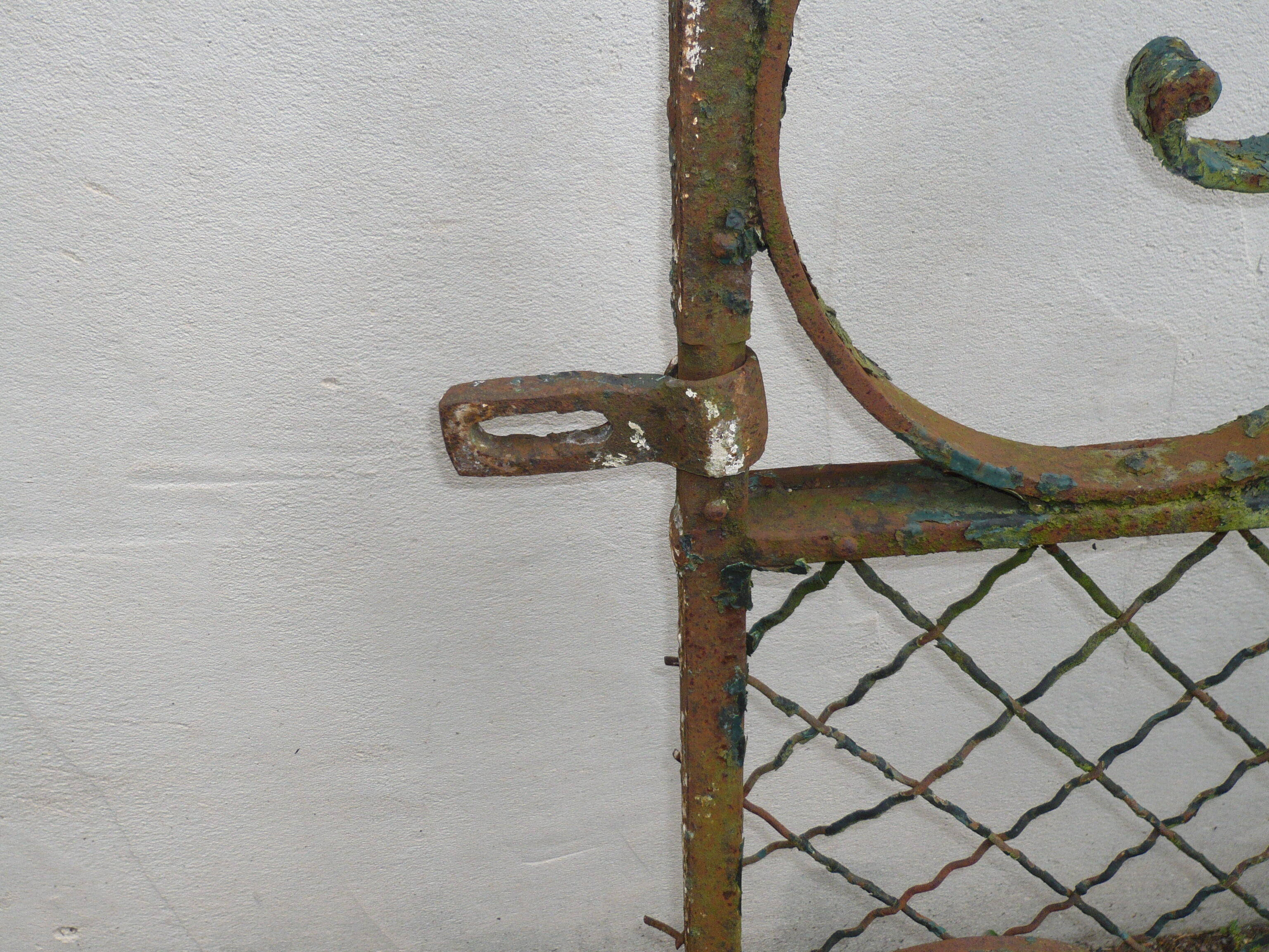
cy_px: 476
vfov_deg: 33.6
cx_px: 634
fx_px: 1576
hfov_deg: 43.9
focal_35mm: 43
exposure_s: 1/400
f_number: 3.4
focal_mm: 7
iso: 100
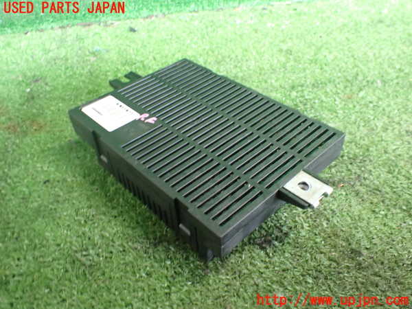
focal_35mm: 30
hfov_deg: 60.0
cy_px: 154
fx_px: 357
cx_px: 206
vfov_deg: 46.8
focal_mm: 5.4
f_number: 2.3
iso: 800
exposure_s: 1/40
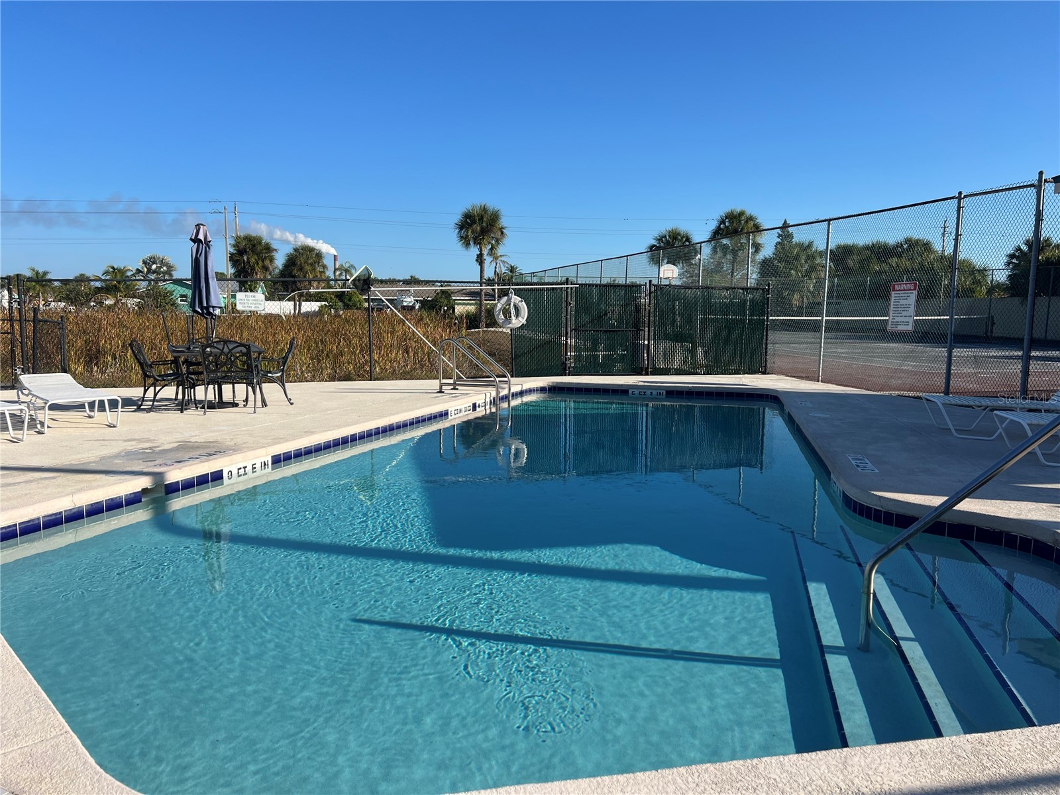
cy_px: 398
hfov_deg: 67.3
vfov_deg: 53.1
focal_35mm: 26
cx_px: 530
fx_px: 796
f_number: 1.5
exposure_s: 1/4274
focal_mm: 5.7
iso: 50
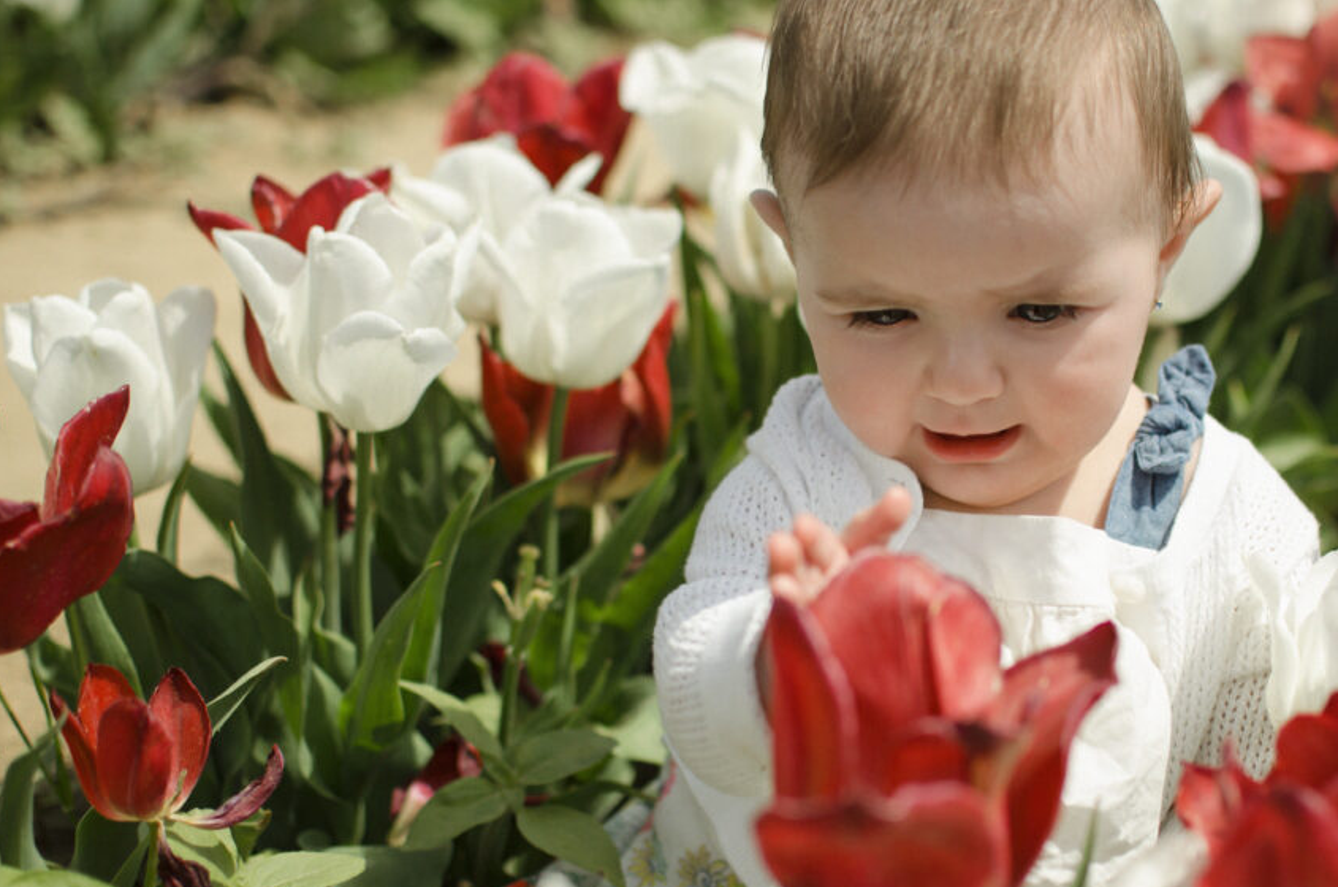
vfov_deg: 21.3
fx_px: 2360
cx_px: 806
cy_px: 472
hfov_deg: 31.6
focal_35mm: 64
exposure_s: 1/4000
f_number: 2.5
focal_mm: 35
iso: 100
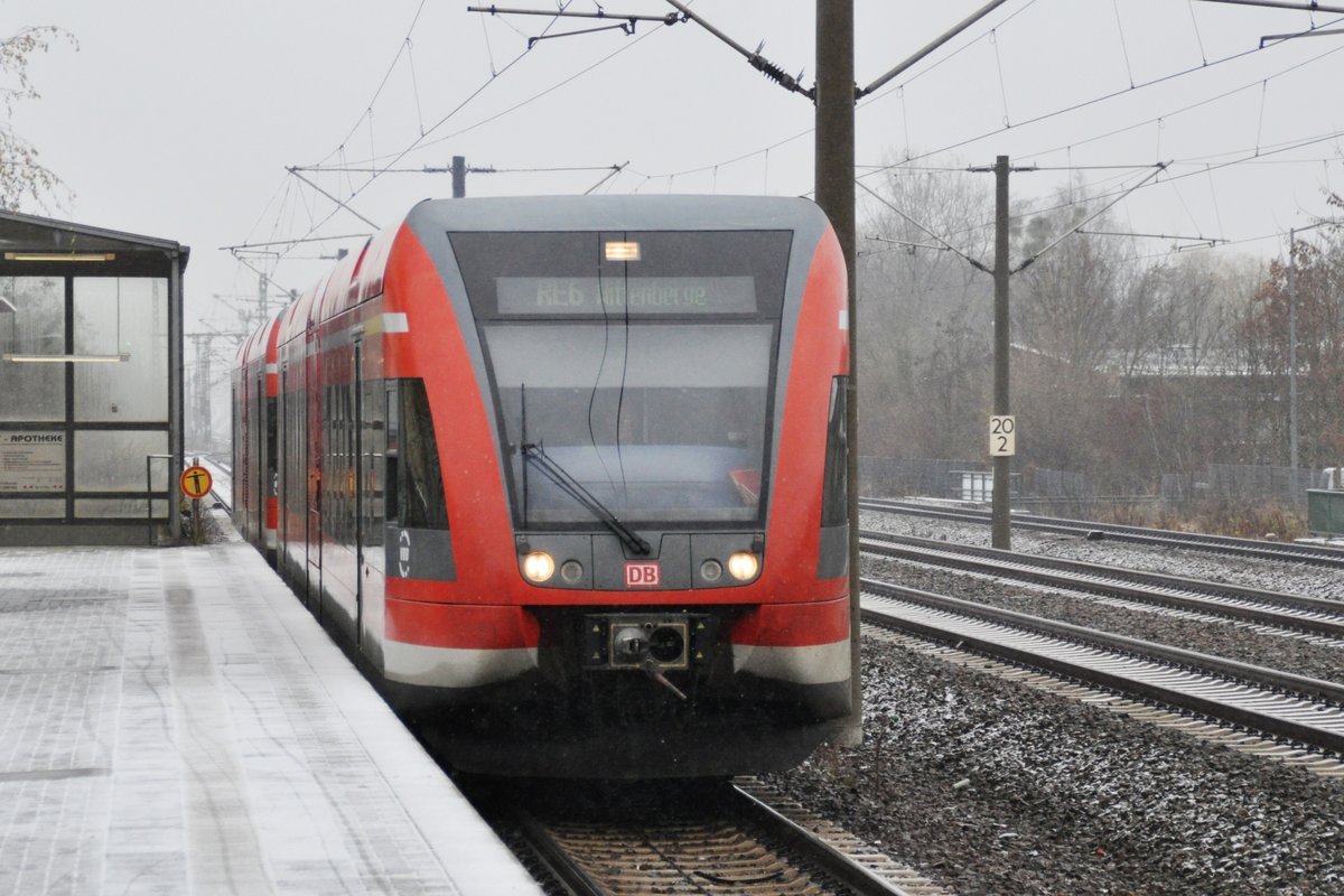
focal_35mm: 129
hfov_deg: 15.9
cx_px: 672
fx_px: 4816
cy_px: 448
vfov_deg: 10.6
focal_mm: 86
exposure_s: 1/320
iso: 800
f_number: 6.3
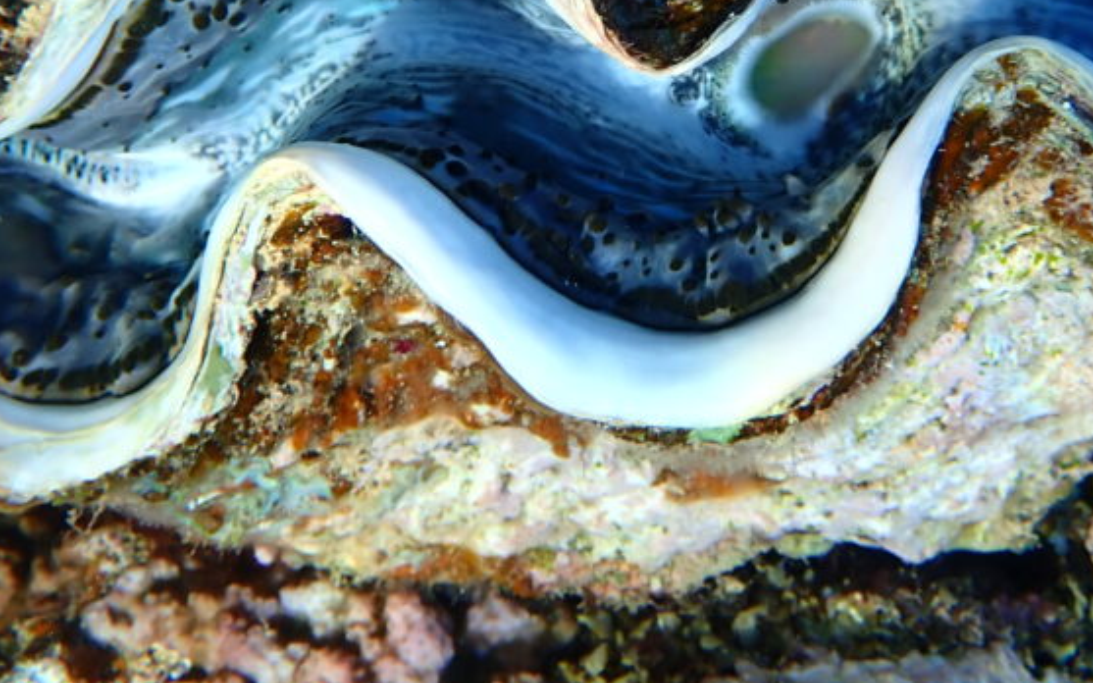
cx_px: 577
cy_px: 22
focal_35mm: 74
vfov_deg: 17.3
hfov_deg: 27.8
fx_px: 2204
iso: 100
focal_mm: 6.83
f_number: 3.5
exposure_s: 1/100
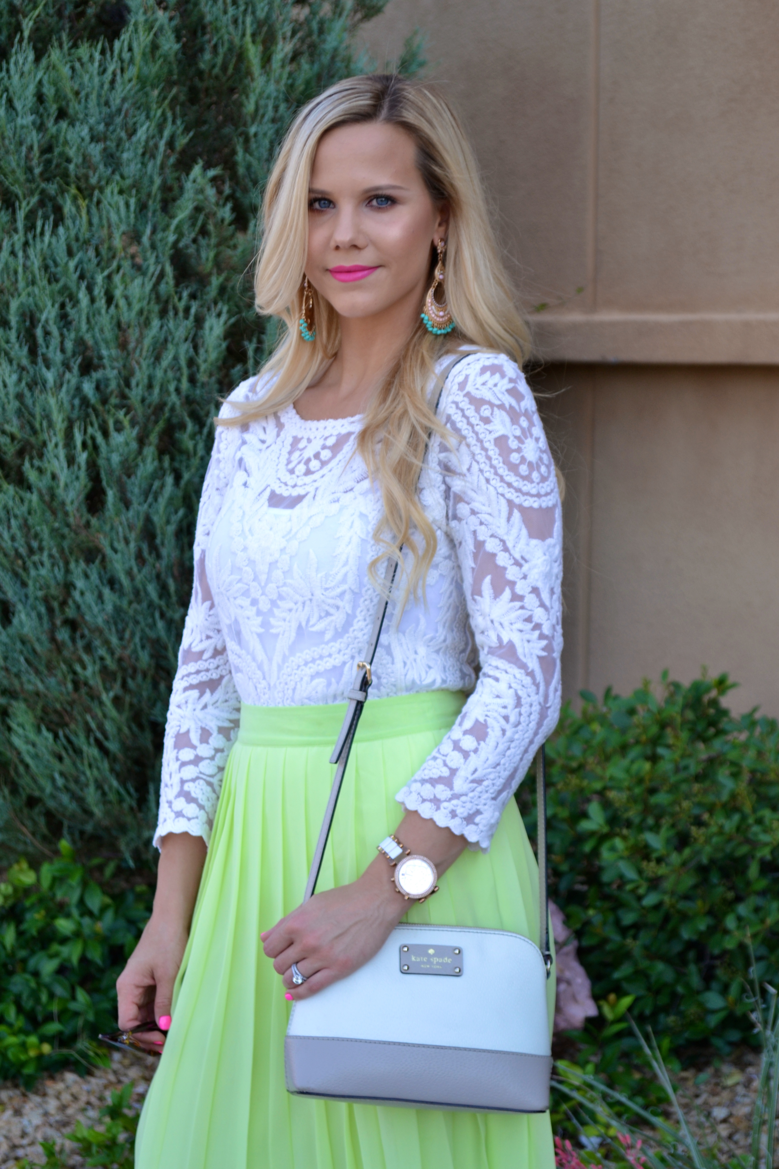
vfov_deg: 26.0
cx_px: 390
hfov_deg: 17.5
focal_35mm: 78
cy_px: 584
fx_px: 2532
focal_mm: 52
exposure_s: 1/200
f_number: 5.6
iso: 200
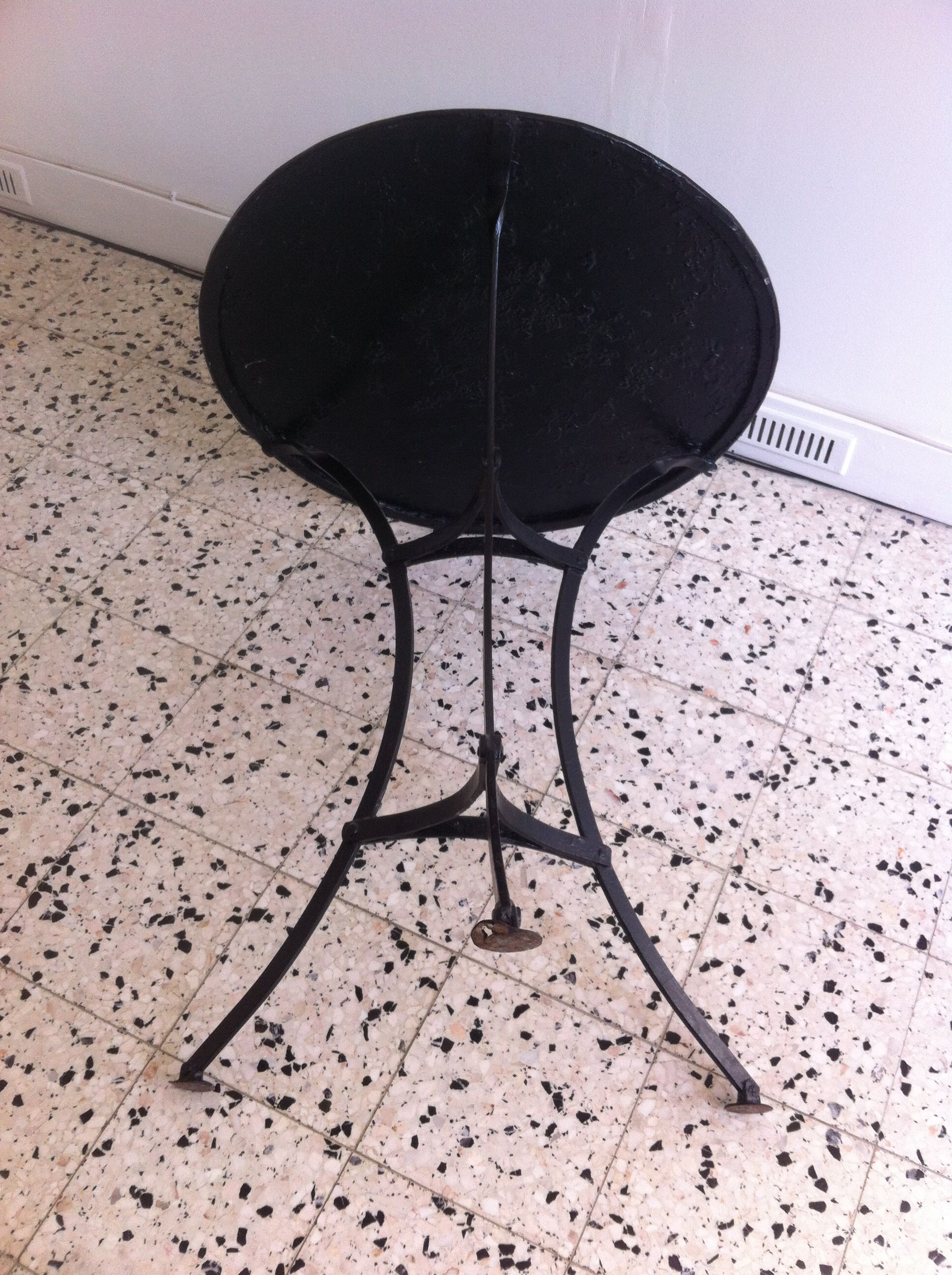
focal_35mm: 35
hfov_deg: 40.6
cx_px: 476
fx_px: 1287
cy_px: 638
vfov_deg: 52.7
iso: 100
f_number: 2.8
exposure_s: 1/60
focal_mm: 3.85
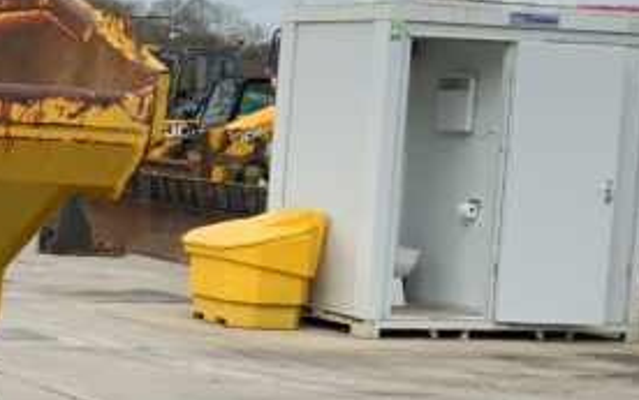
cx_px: -424
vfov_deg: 11.5
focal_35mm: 114
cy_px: 245
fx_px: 1987
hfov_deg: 16.1
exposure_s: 1/1311
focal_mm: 3
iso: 16
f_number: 1.8
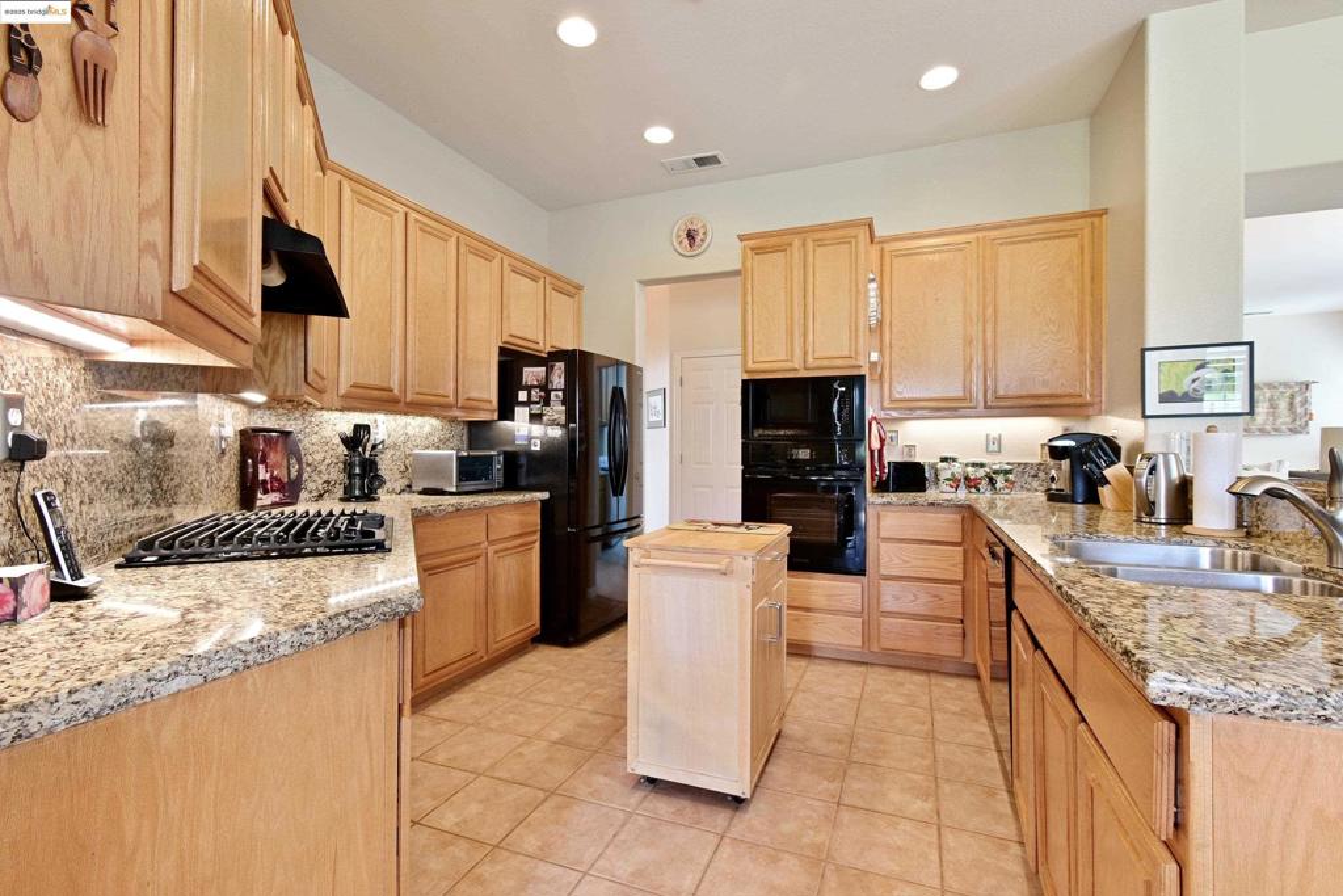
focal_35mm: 15
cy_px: 448
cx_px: 672
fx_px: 560
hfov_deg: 100.4
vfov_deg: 77.3
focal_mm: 10
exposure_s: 1/2
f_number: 8
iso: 200
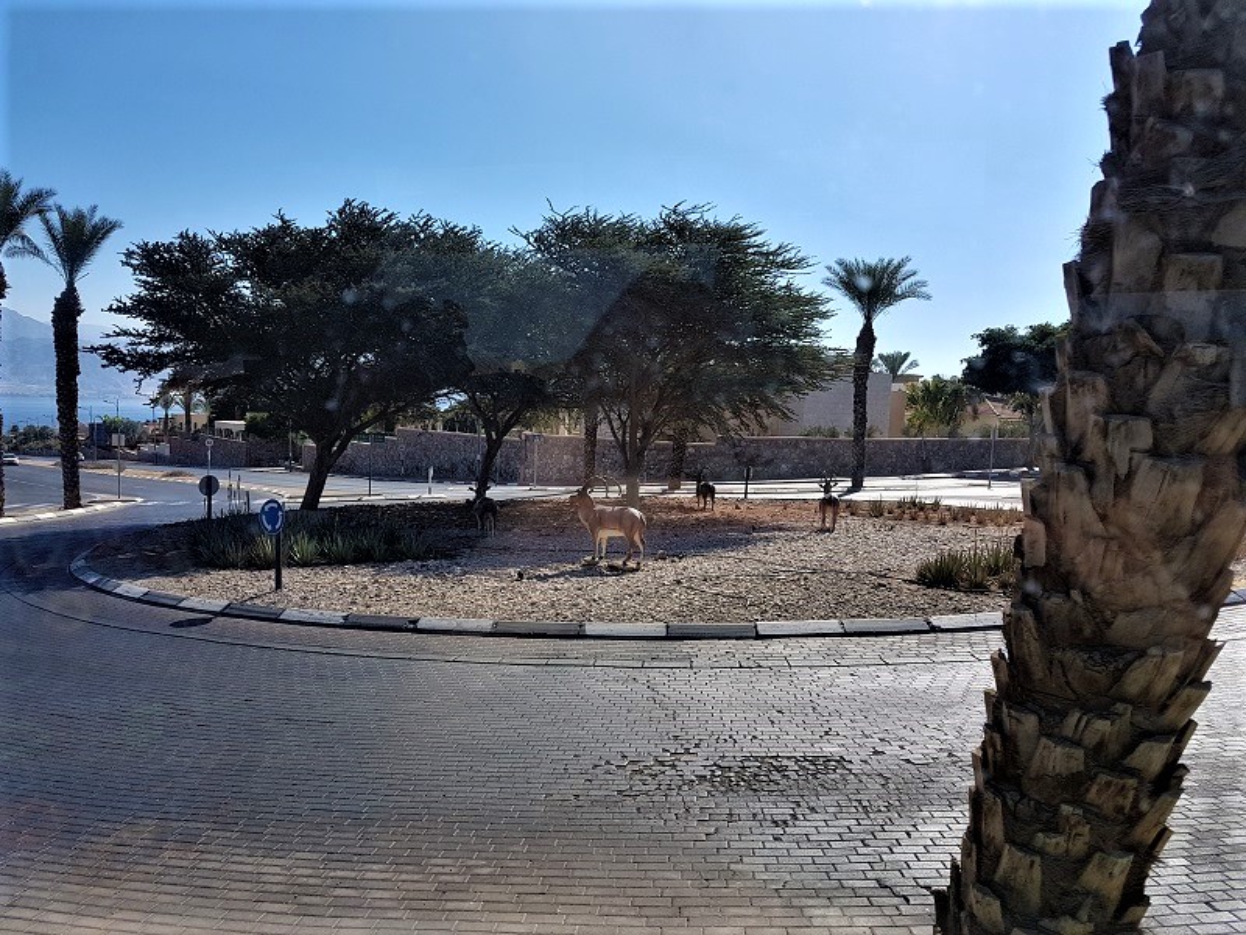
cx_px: 623
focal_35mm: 26
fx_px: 936
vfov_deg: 53.1
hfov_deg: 67.3
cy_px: 468
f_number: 1.7
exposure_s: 1/1640
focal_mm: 4.2
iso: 40
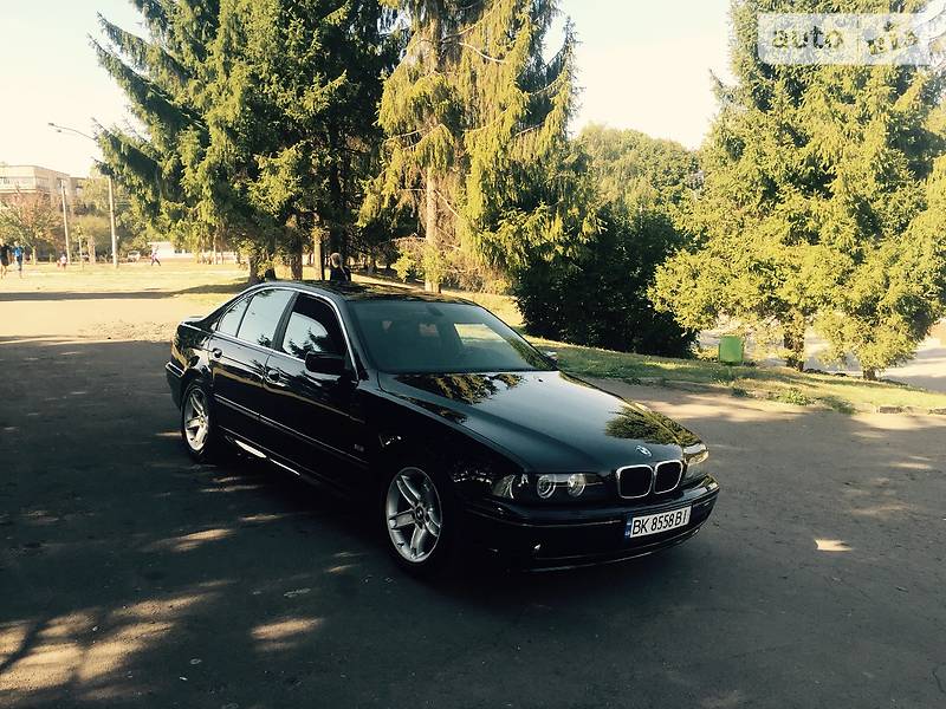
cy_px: 354
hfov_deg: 61.7
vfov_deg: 48.2
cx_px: 473
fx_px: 793
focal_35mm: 29
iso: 32
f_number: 2.2
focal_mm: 4.2
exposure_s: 1/439
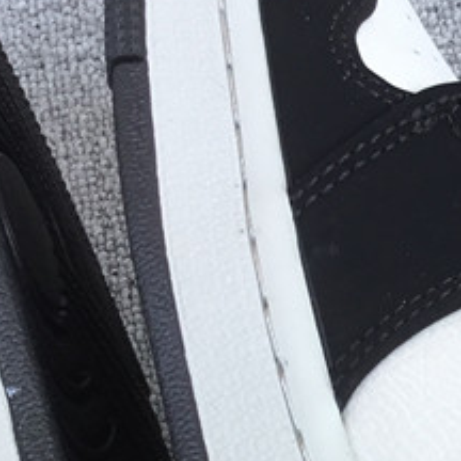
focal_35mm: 114
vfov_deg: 14.6
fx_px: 1718
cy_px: 620
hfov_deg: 14.4
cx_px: 655
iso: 25
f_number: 2.4
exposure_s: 1/128
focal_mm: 3.3
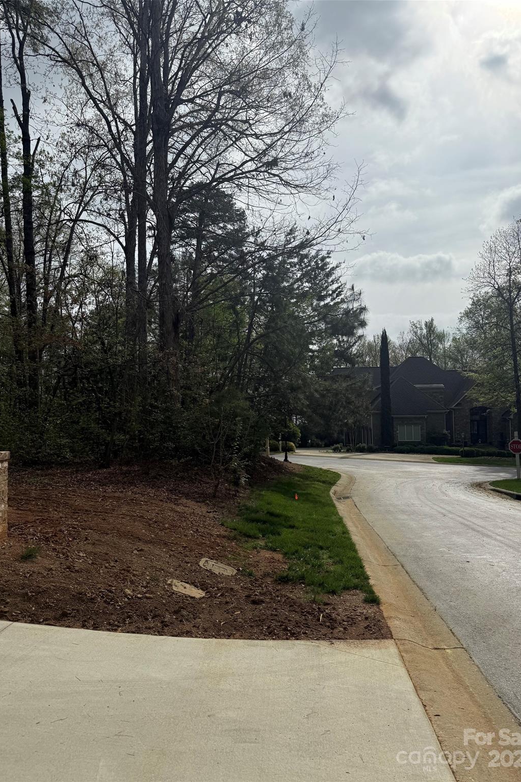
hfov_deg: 51.3
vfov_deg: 71.5
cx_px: 265
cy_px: 391
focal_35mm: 25
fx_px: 543
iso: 80
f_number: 1.78
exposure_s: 1/14286
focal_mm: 6.76
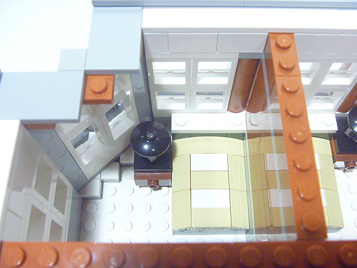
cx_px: 181
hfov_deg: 51.3
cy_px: 135
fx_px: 371
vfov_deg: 39.7
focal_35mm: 36
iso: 800
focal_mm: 6.3
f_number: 3.5
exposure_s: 1/30
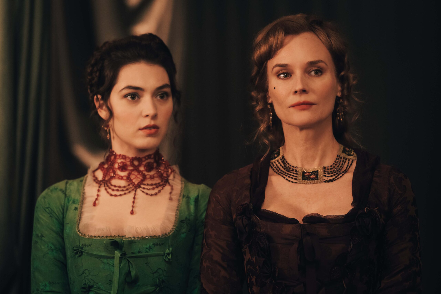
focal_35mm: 135
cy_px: 147
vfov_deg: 10.2
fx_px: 1654
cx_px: 220
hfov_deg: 15.2
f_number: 2.5
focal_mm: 135
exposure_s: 1/110
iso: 3200
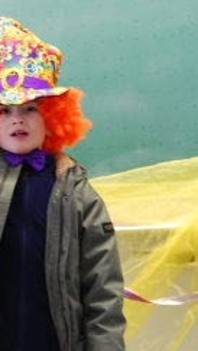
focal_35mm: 134
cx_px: -14
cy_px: 194
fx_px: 1249
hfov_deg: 9.0
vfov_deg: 16.0
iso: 400
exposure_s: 1/25
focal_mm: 46
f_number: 5.3
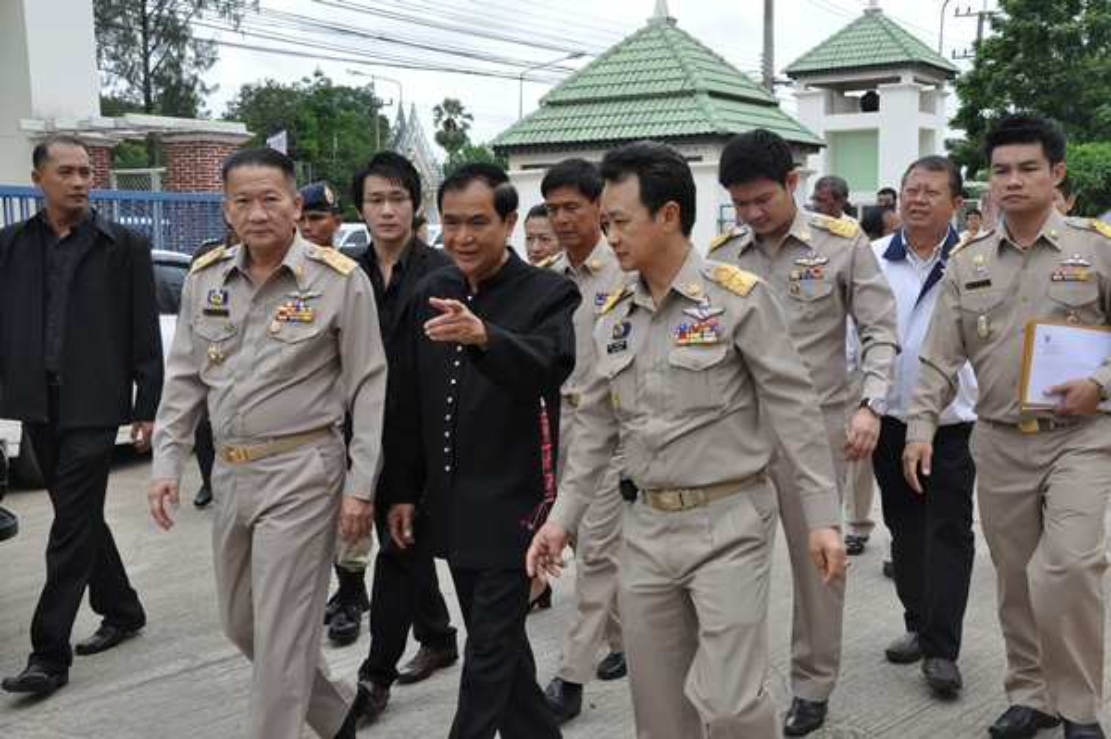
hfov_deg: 43.6
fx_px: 1388
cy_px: 370
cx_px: 556
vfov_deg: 29.8
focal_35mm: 45
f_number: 11
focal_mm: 30
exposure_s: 1/500
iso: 800
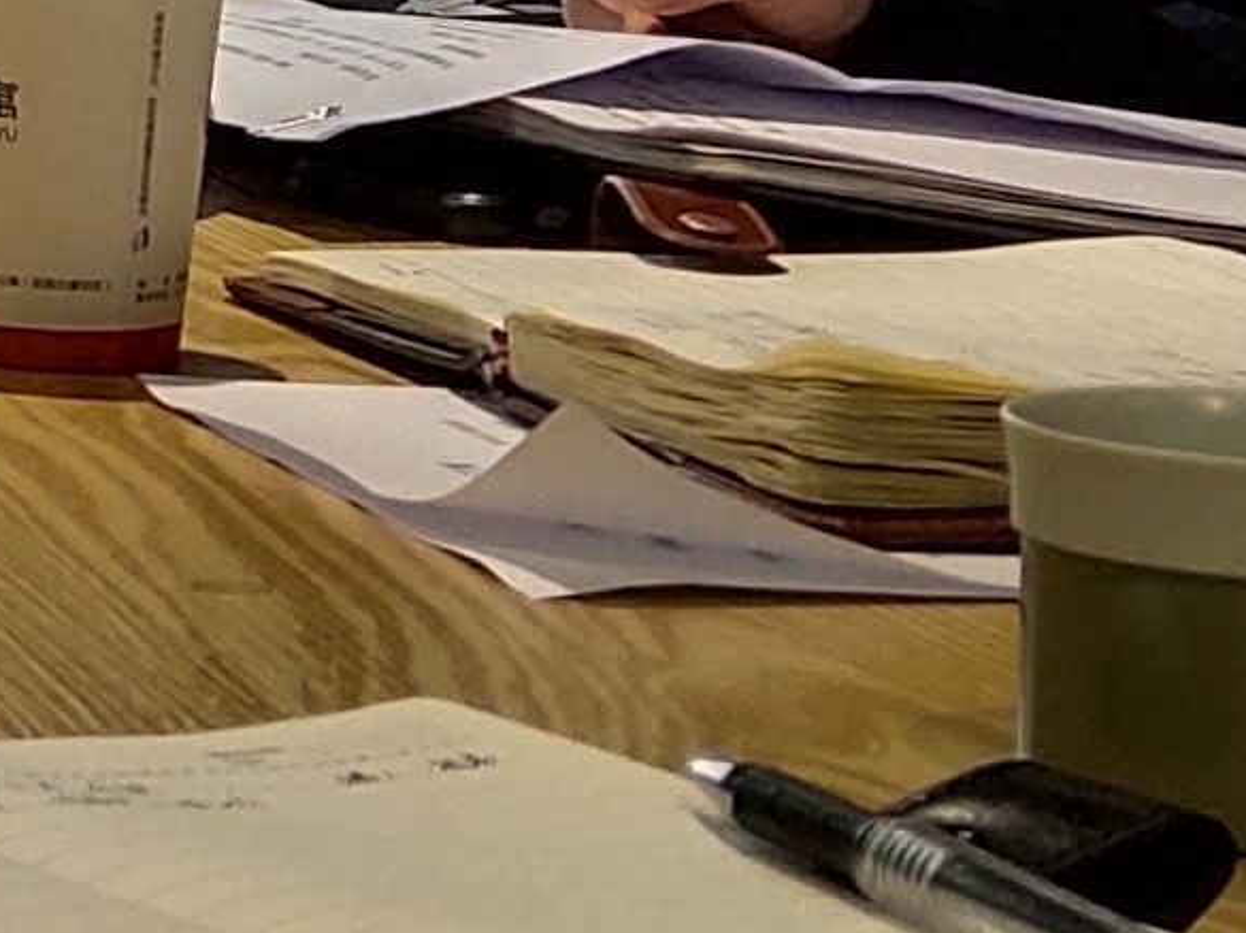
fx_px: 7195
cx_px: -1427
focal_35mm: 200
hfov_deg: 9.2
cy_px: -515
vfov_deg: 7.3
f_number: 1.8
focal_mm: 4.27
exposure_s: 1/50
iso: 159
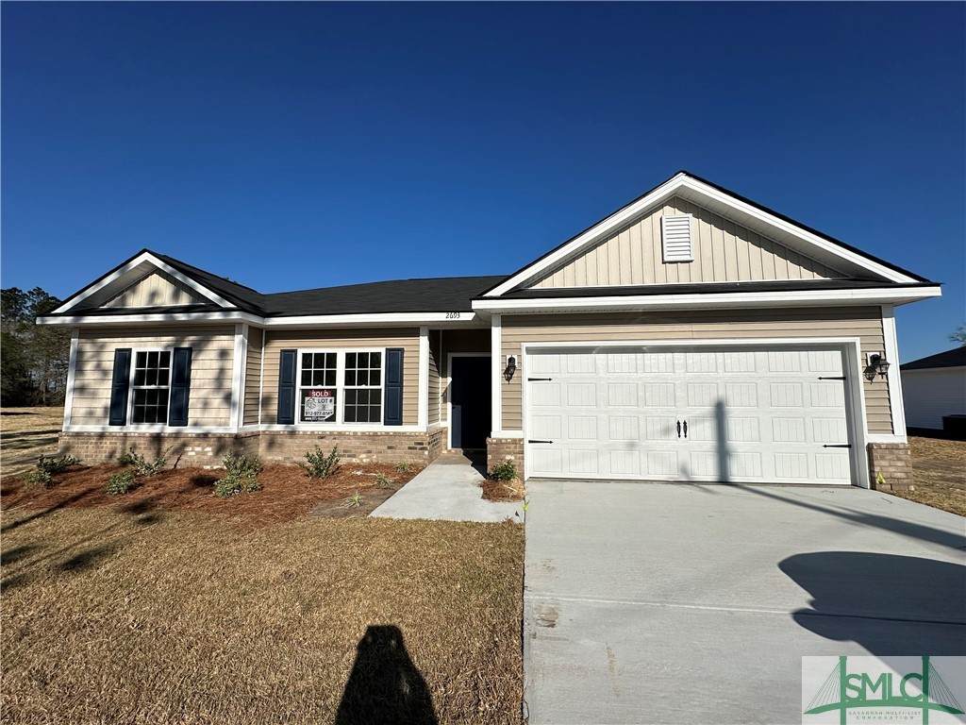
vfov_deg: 85.7
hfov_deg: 102.1
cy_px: 362
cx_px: 483
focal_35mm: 14
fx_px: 391
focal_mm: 2.22
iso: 50
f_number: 2.2
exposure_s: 1/6897
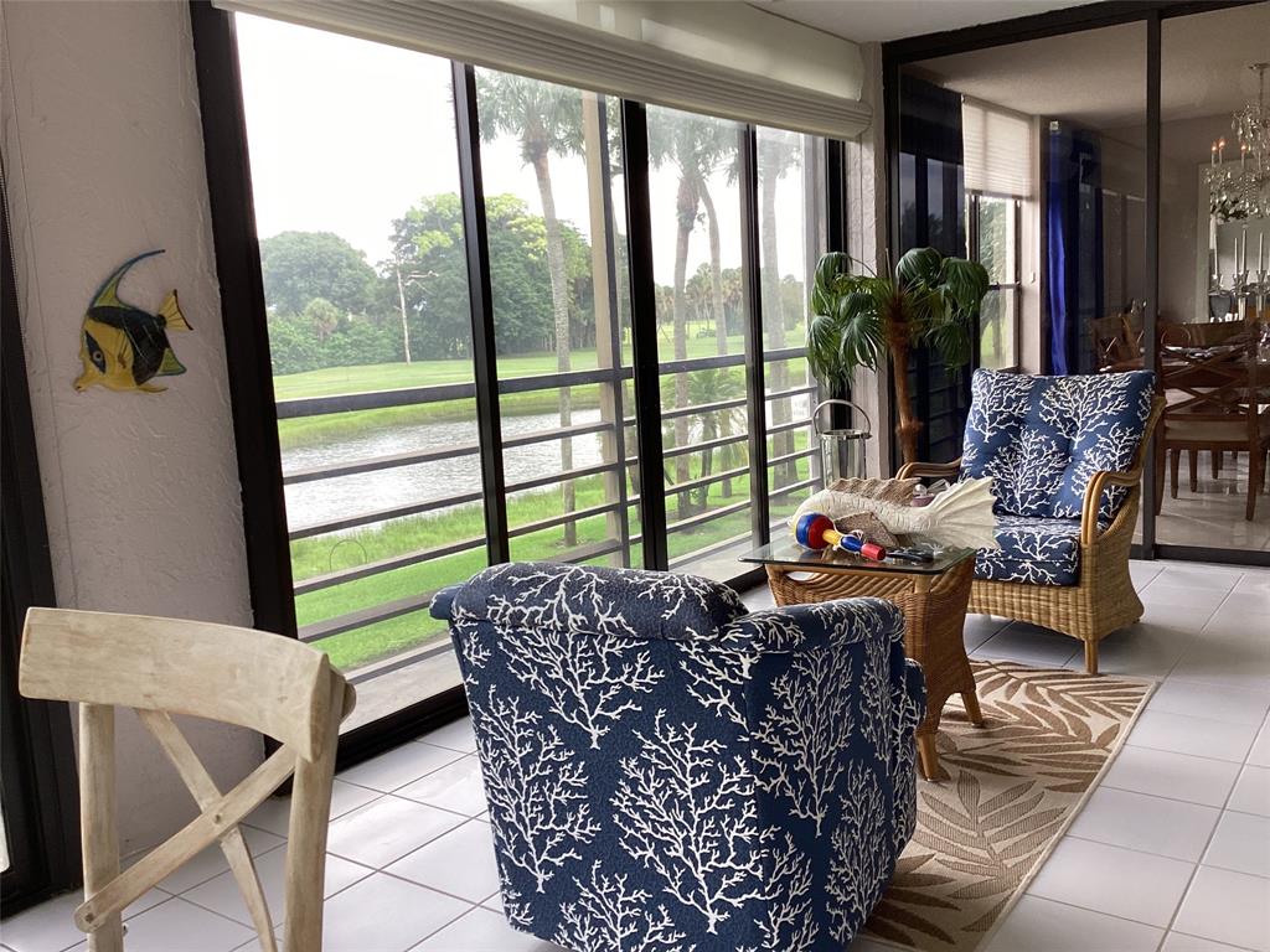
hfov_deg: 58.4
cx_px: 635
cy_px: 476
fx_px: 1137
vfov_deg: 45.4
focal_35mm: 31
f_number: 2.4
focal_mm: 3.3
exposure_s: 1/100
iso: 64
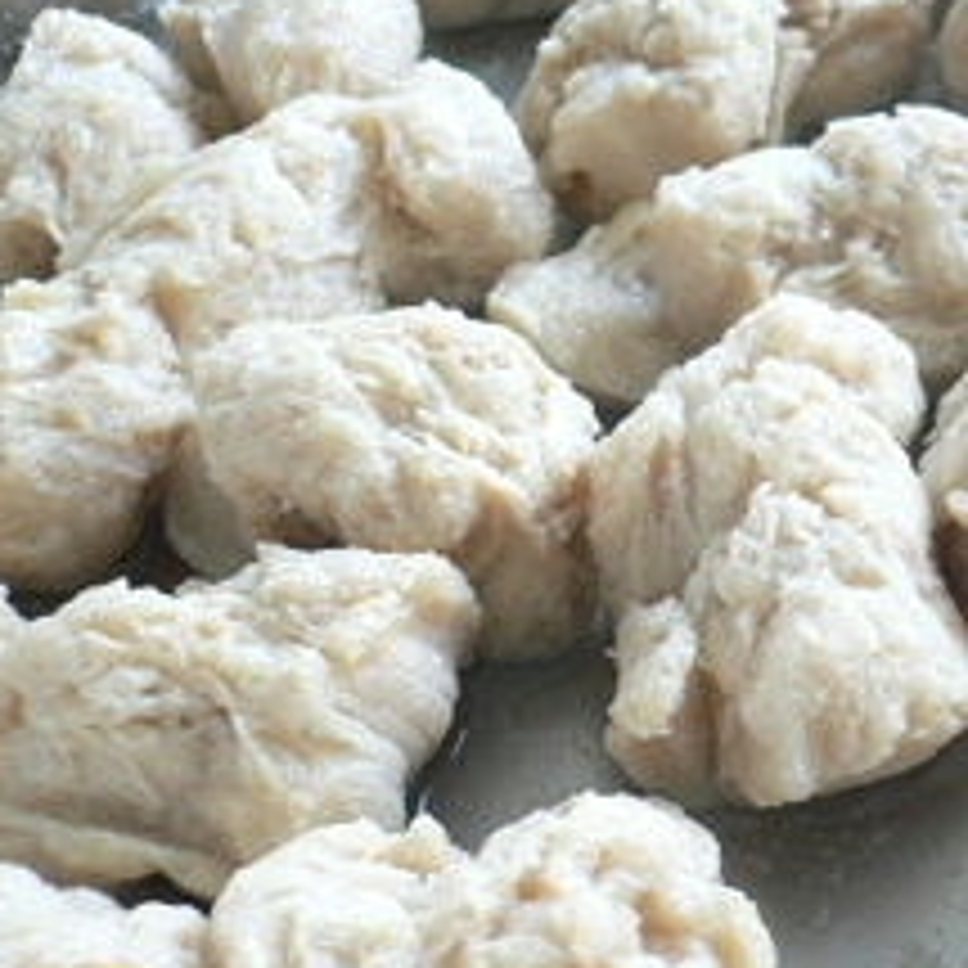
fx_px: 2278
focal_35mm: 72
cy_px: 637
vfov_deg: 23.9
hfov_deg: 23.6
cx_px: 801
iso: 100
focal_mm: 5.8
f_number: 2.8
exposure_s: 1/15
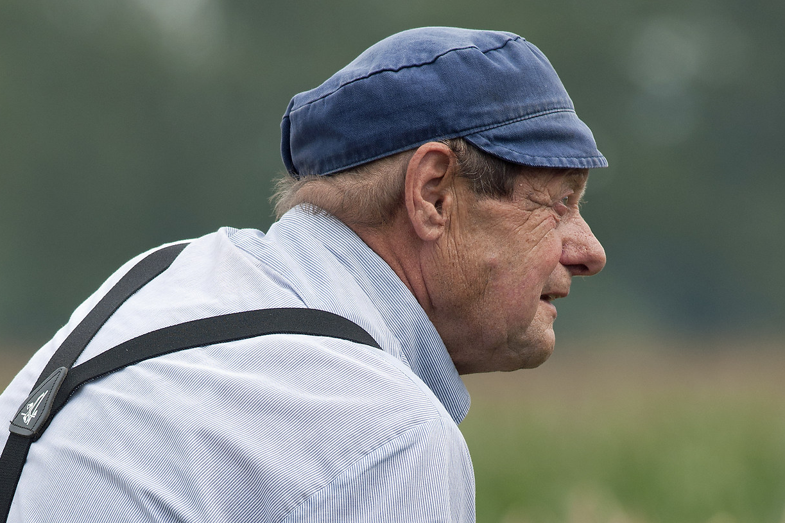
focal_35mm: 882
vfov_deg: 1.6
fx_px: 19229
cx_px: 349
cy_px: 672
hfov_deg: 2.3
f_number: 6.3
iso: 320
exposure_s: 1/500
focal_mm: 300
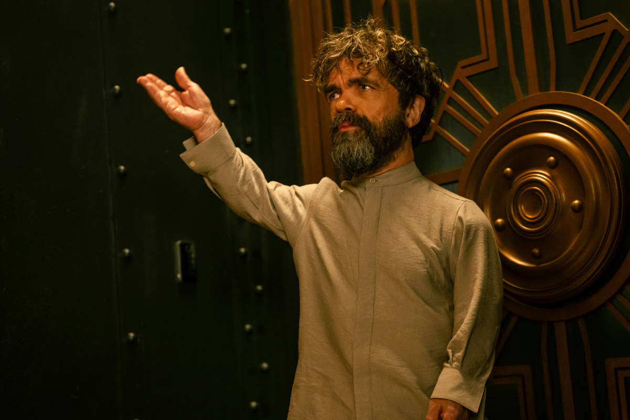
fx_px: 875
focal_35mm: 50
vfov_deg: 27.0
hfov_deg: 39.6
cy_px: 210
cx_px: 315
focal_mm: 50
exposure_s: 1/125
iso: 1600
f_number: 1.8
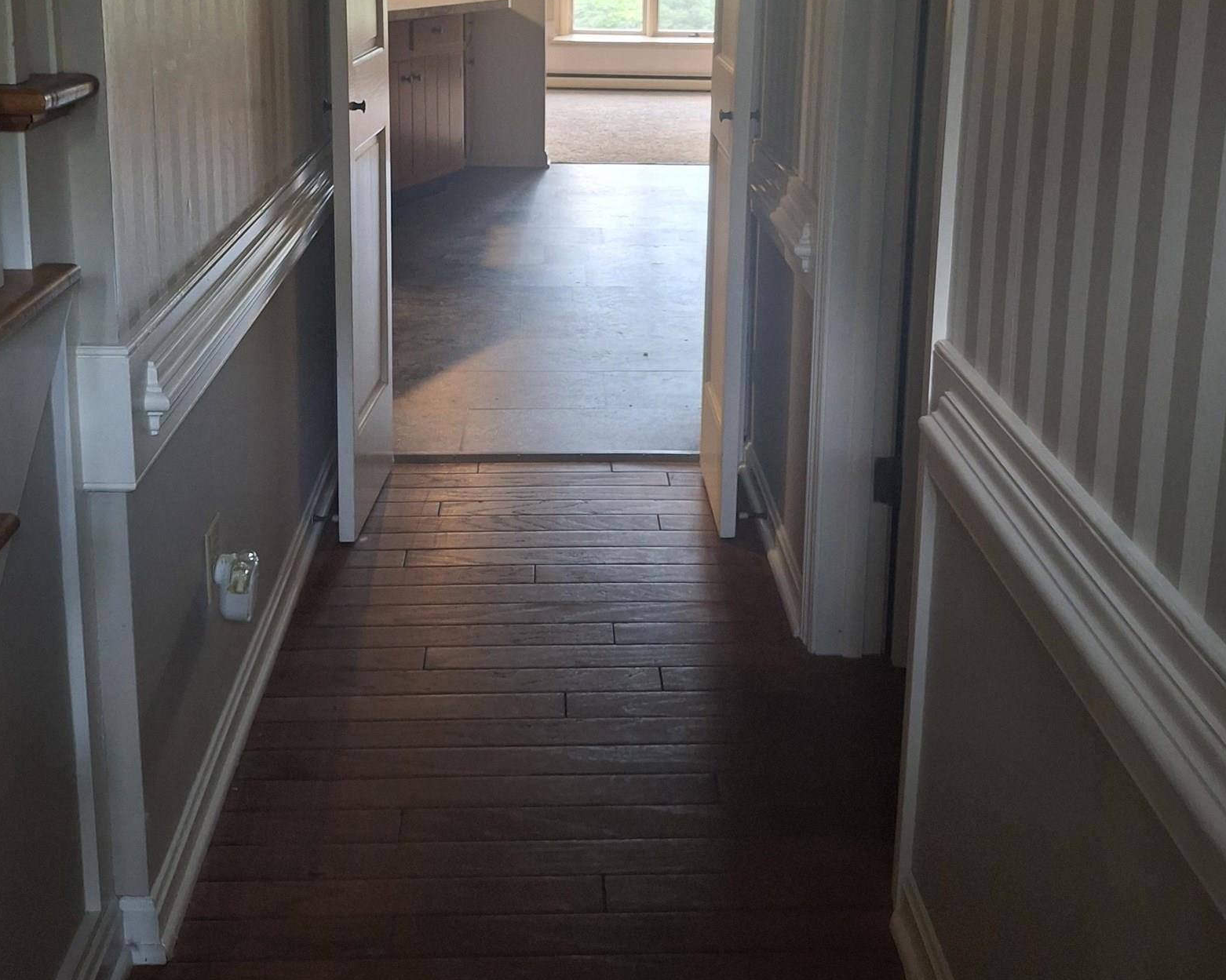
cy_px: 146
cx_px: 662
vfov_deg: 39.0
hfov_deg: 50.2
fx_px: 1306
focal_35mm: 36
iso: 250
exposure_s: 1/40
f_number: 1.8
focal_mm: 4.69
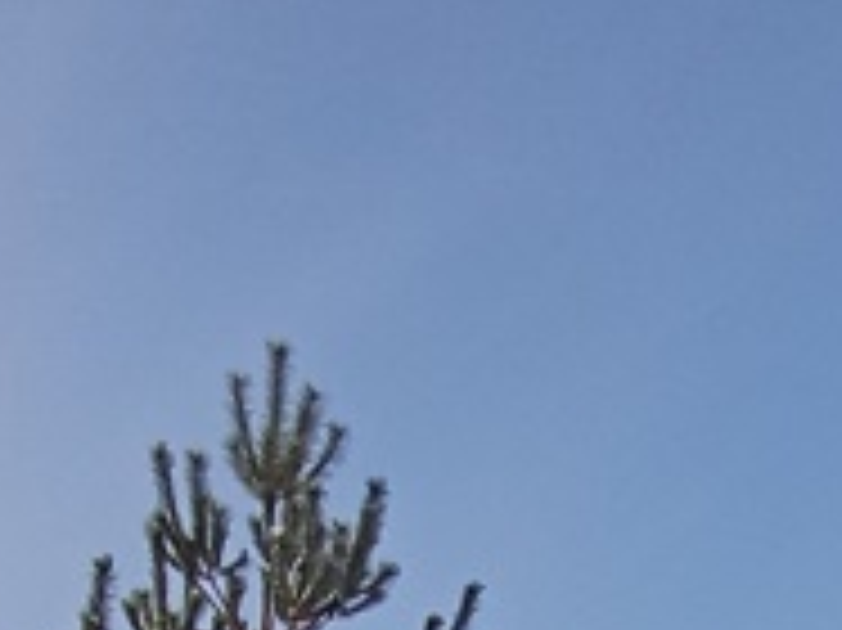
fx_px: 2382
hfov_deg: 19.5
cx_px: 844
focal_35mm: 98
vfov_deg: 12.8
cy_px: 1325
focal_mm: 1.65
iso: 54
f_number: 2.2
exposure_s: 1/2342
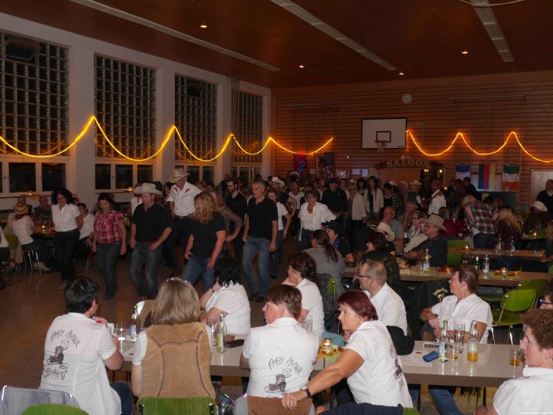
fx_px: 447
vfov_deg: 49.7
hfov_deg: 63.4
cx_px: 276
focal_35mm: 28
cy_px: 208
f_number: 4
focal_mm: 14
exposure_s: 1/8
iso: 200
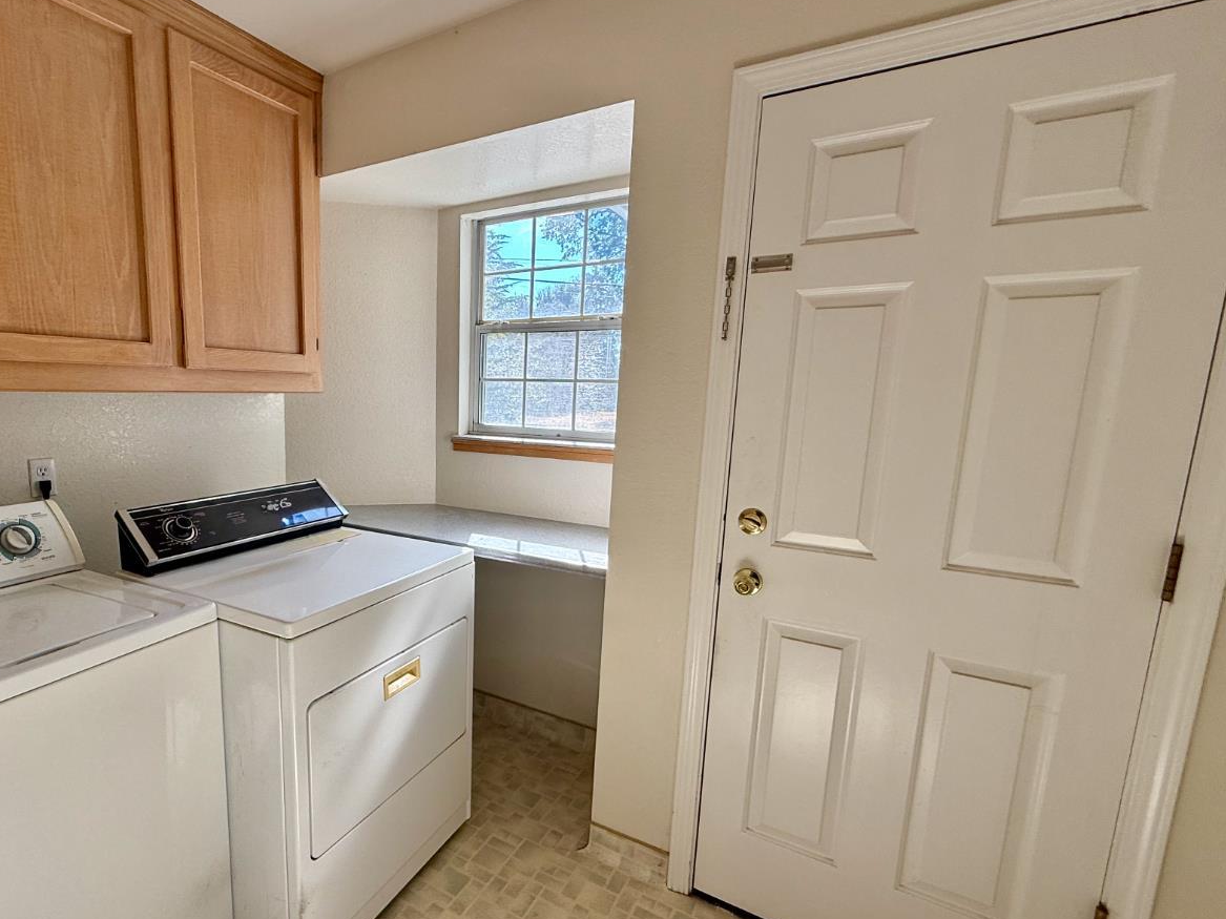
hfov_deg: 85.9
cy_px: 491
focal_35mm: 18
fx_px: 637
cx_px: 452
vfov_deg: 71.5
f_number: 2.2
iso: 64
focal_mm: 2.22
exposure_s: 1/200
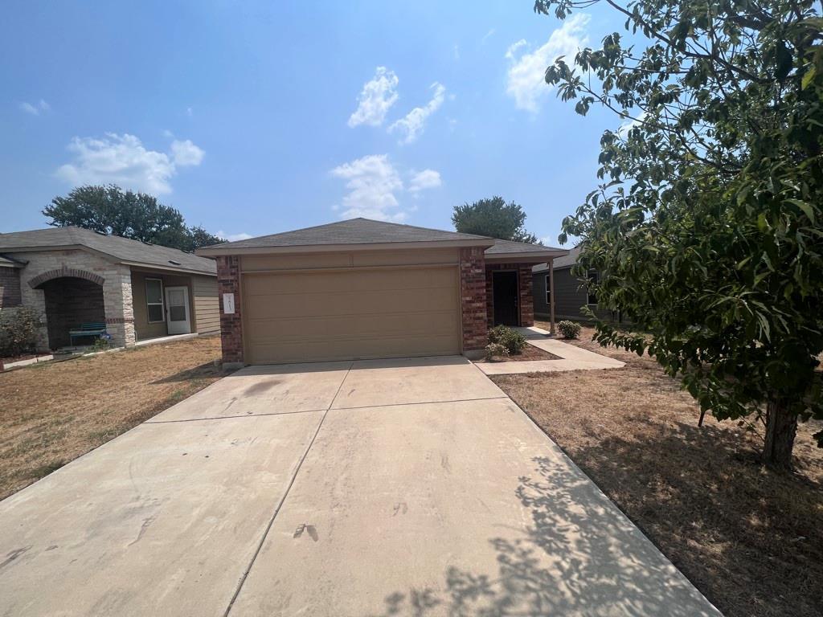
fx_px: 309
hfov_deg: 106.2
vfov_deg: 89.9
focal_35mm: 13
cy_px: 308
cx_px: 412
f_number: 1.8
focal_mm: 1.57
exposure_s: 1/2421
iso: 32
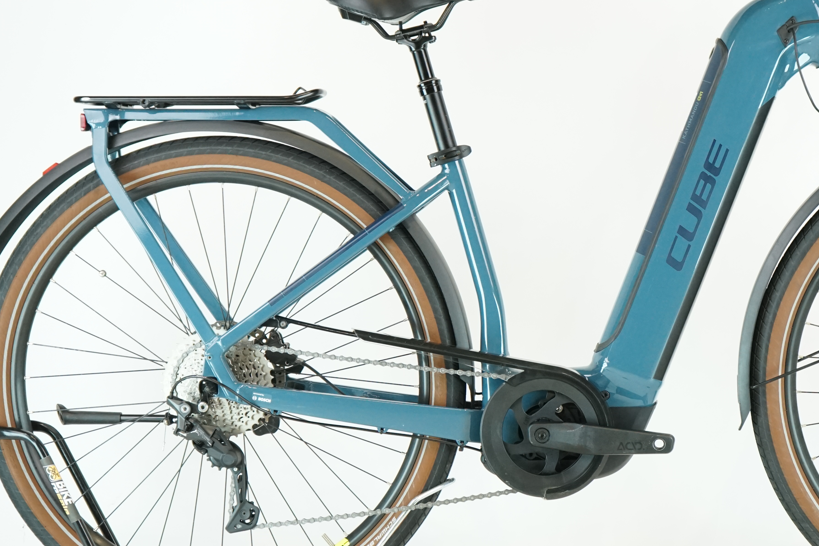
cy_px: 235
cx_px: 595
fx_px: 2025
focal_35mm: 89
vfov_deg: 15.4
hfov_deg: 22.7
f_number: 5.6
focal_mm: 53
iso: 2000
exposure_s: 1/200
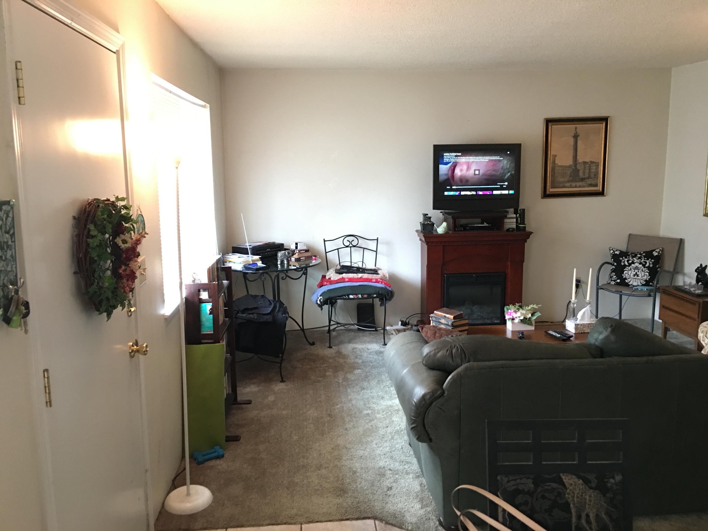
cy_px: 266
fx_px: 593
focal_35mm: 29
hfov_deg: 61.7
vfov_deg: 48.2
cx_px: 354
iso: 64
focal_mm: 4.15
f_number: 2.2
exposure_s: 1/4
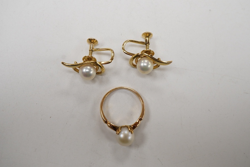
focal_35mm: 45
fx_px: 312
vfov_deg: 29.9
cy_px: 84
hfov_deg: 43.6
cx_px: 125
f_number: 11
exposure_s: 1/125
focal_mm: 30
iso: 1250
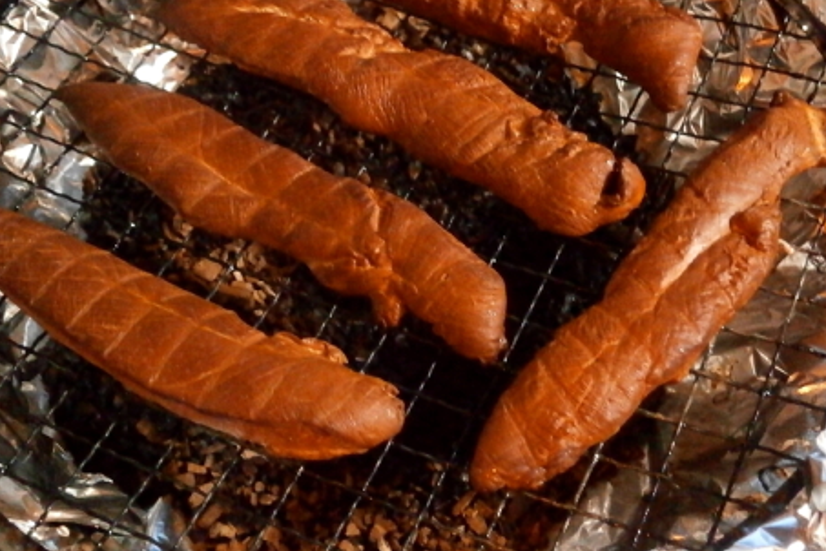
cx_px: 401
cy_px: 231
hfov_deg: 36.9
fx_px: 1239
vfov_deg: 25.0
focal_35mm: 54
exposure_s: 1/8
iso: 1600
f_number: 3.4
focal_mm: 8.3
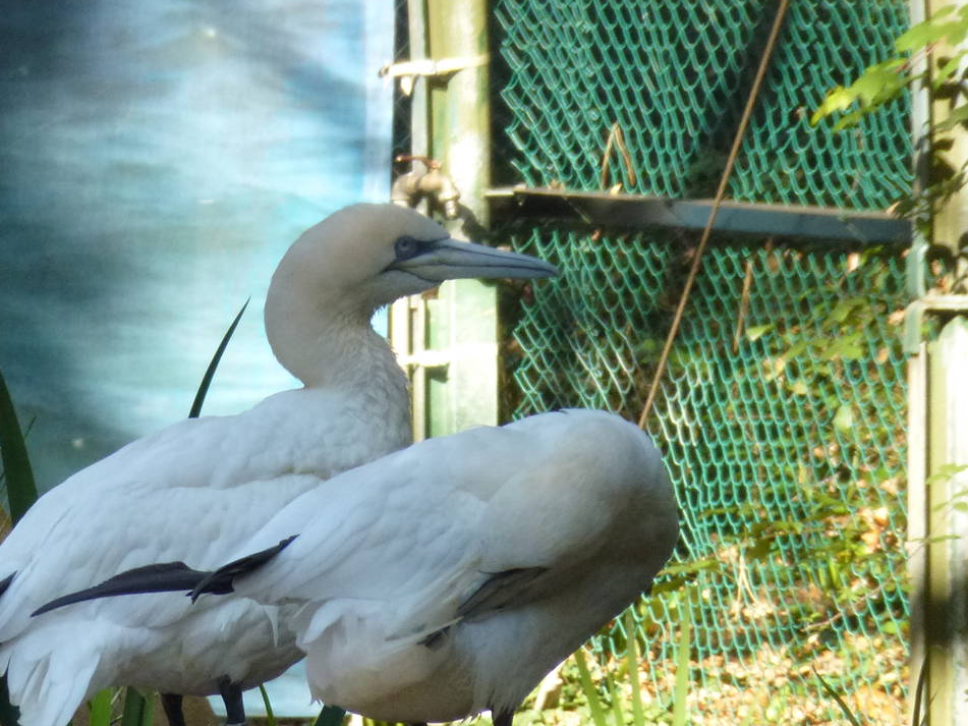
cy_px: 458
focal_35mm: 646
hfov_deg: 3.1
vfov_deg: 2.3
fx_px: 18062
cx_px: 155
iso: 320
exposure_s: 1/125
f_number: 5.9
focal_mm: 68.8
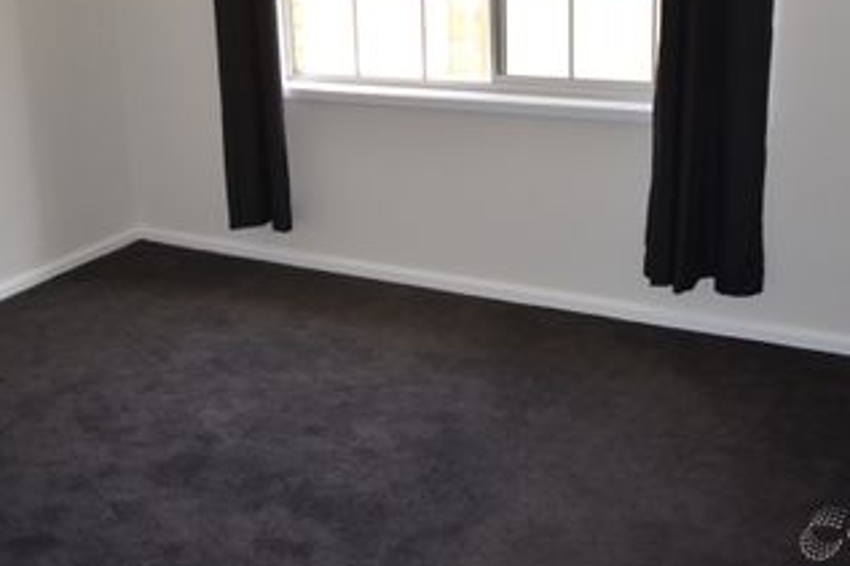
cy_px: 168
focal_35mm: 40
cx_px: 386
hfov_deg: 48.4
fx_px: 944
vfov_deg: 32.9
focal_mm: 18
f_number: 3.5
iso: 250
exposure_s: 1/125
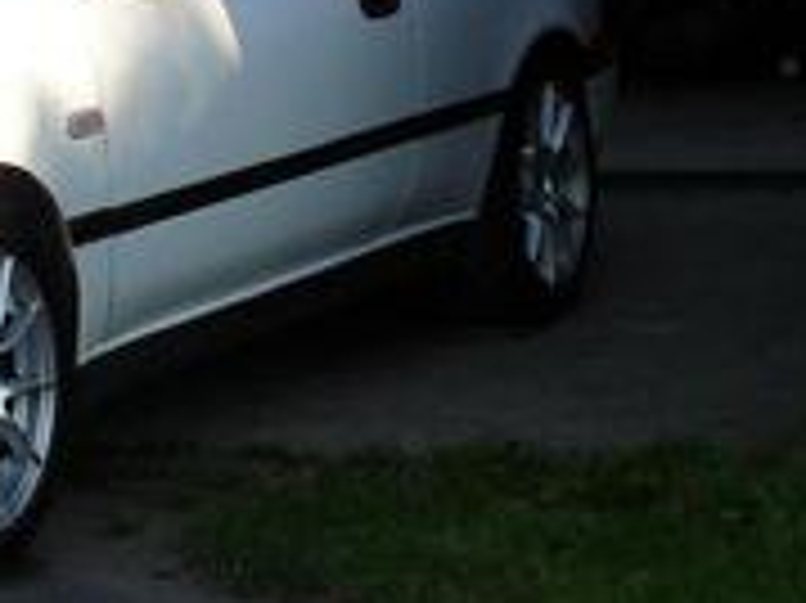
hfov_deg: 12.0
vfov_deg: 9.1
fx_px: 3746
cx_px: -180
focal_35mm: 161
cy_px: -81
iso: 100
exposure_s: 1/160
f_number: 4
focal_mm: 6
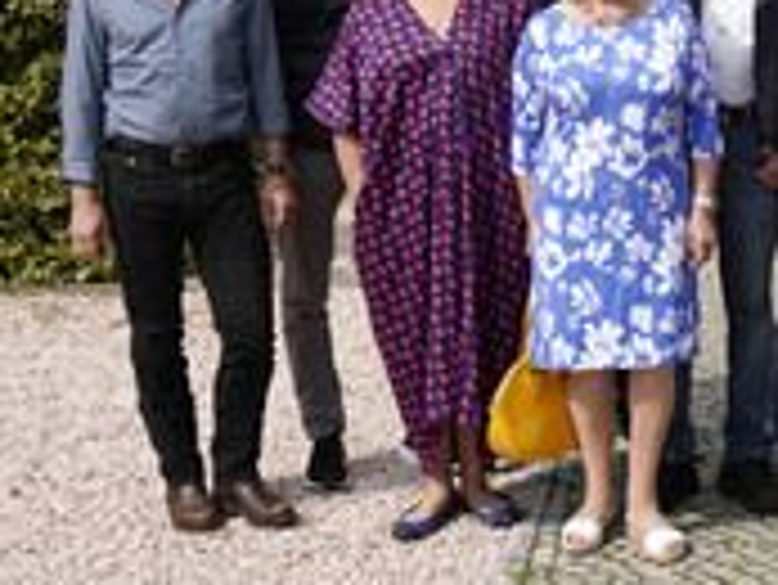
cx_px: 825
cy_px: 0
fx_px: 1912
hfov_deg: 21.9
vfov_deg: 17.0
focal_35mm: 85
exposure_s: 1/8000
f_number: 5.6
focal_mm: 34
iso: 2500
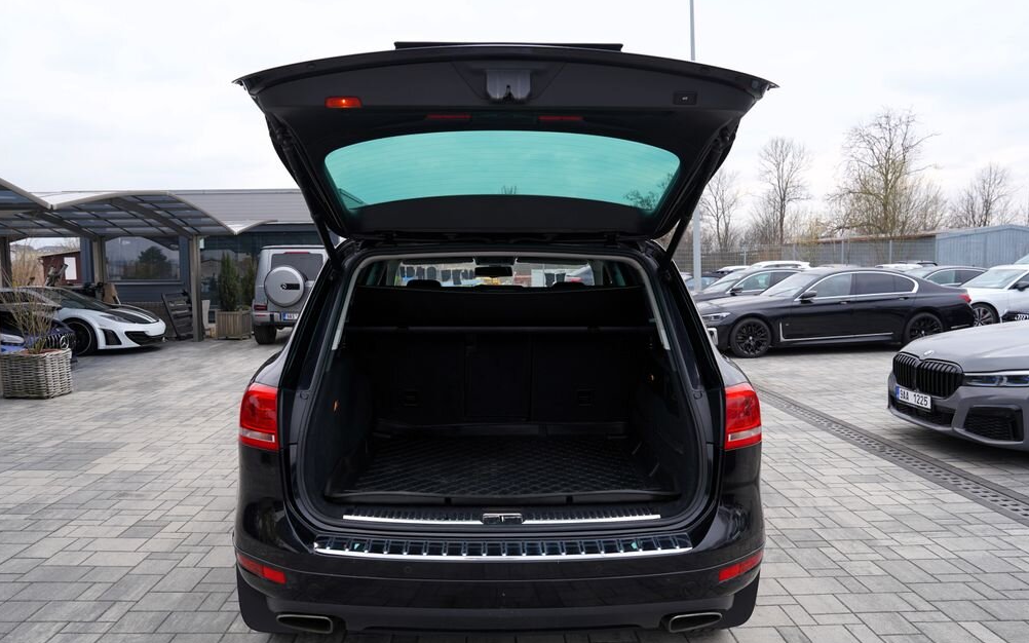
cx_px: 505
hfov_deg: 72.5
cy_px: 348
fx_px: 701
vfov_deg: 49.2
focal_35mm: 25
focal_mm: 24
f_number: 6.3
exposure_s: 1/160
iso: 100
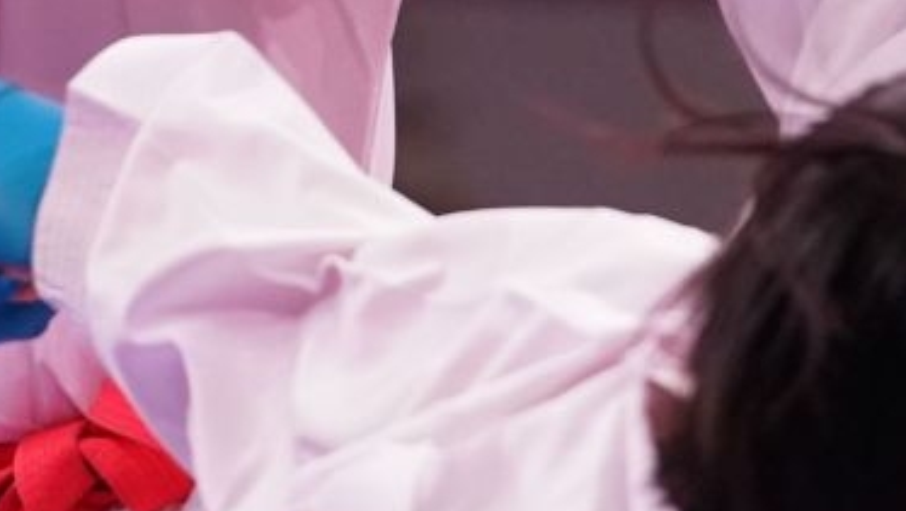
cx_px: 363
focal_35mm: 1007
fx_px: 24209
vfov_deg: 1.2
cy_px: 281
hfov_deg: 2.1
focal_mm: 200
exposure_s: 1/1000
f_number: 2.8
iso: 3200
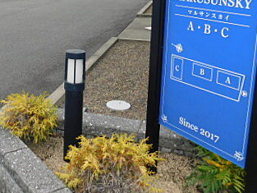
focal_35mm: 47
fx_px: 349
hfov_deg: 38.9
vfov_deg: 30.1
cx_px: 52
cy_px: 36
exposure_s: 1/250
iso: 125
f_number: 3
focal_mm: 4
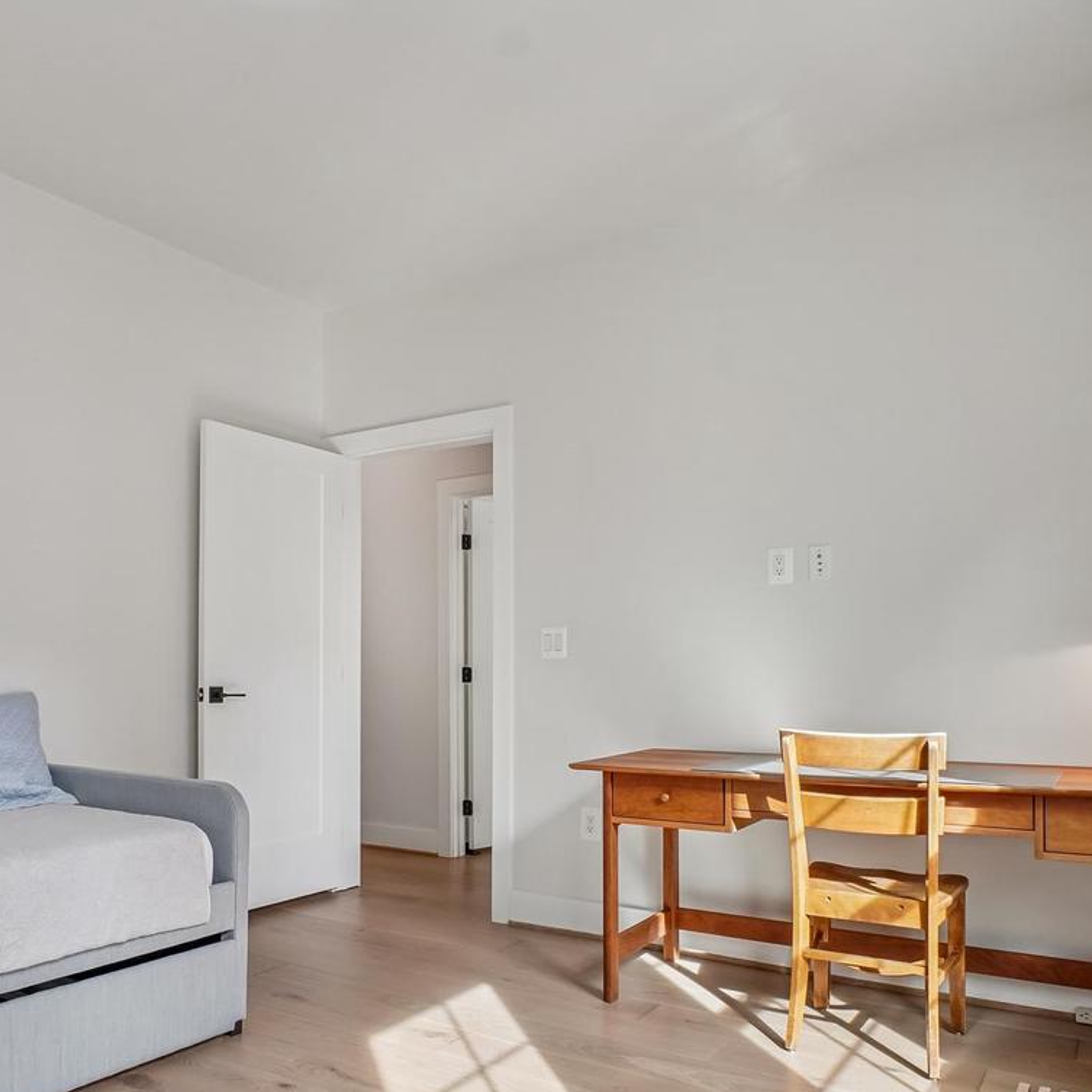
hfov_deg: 58.4
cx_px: 390
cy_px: 663
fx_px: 957
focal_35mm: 27
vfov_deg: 58.9
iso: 500
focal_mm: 11
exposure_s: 1/50
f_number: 8
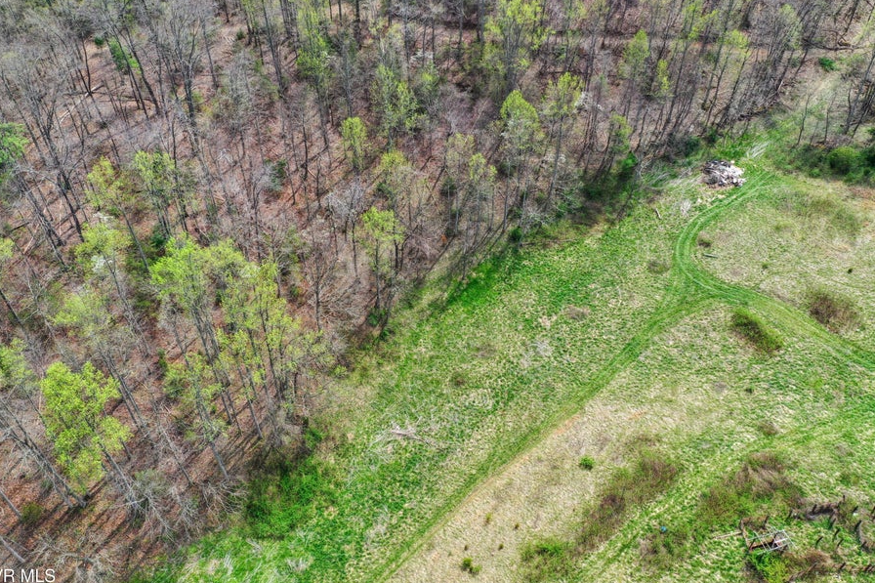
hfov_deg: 61.9
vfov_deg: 43.6
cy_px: 292
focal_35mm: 30
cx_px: 447
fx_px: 729
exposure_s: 1/120
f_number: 4.5
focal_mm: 10.26
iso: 100
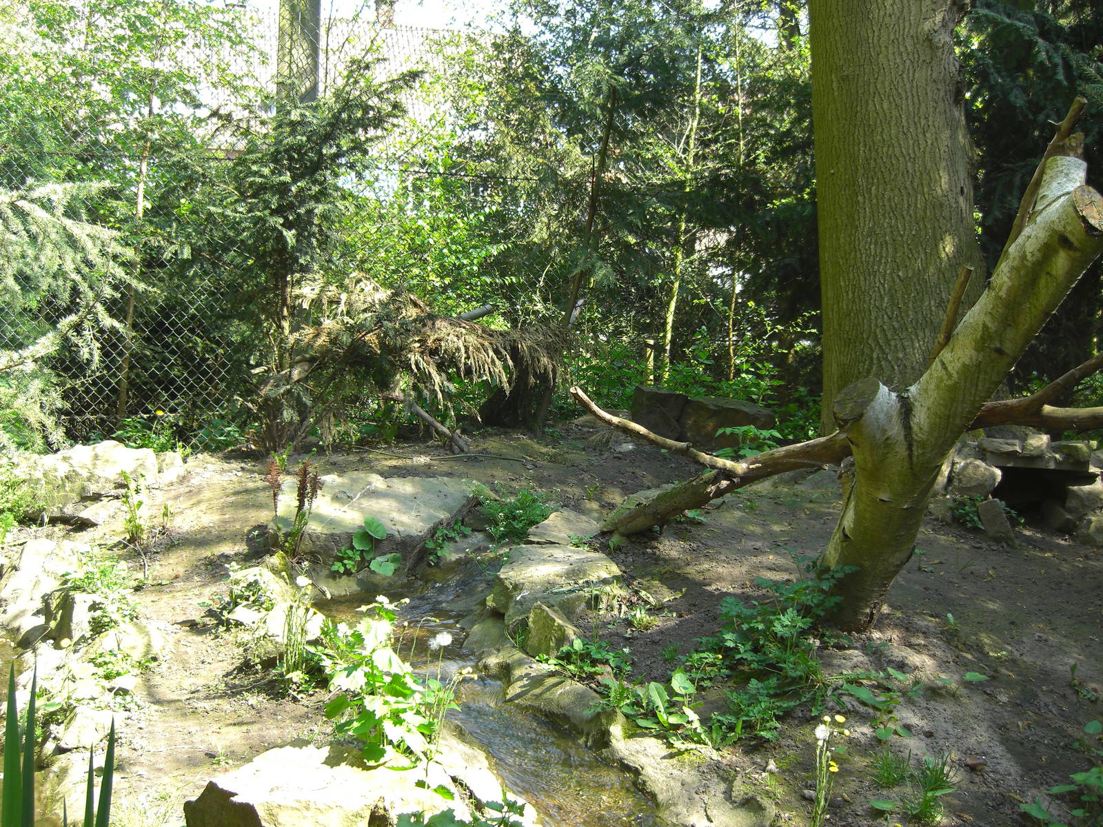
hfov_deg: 49.0
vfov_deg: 37.7
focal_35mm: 38
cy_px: 414
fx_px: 1211
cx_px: 552
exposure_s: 1/125
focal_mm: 7.9
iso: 80
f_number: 2.8
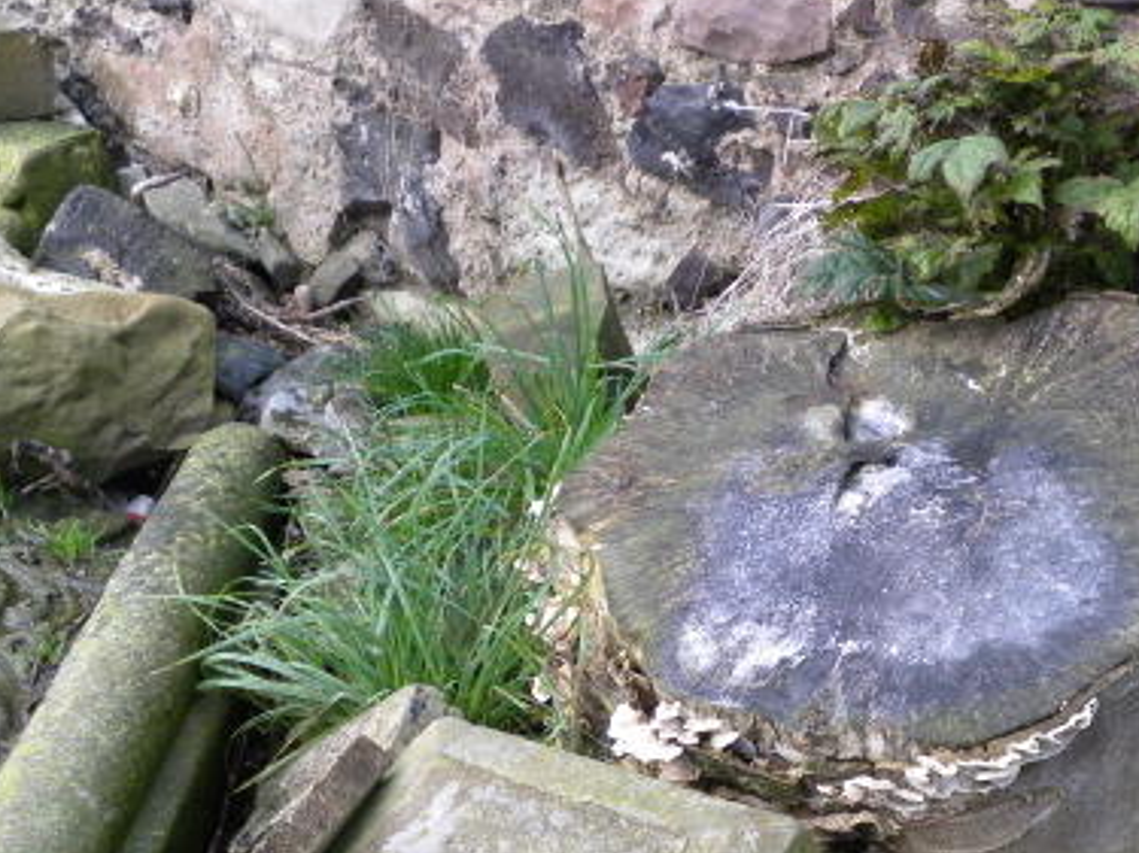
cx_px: 711
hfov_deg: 27.7
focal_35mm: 70
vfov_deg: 20.8
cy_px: 641
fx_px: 2303
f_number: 3.2
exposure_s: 1/72.2
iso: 318
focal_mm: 7.3
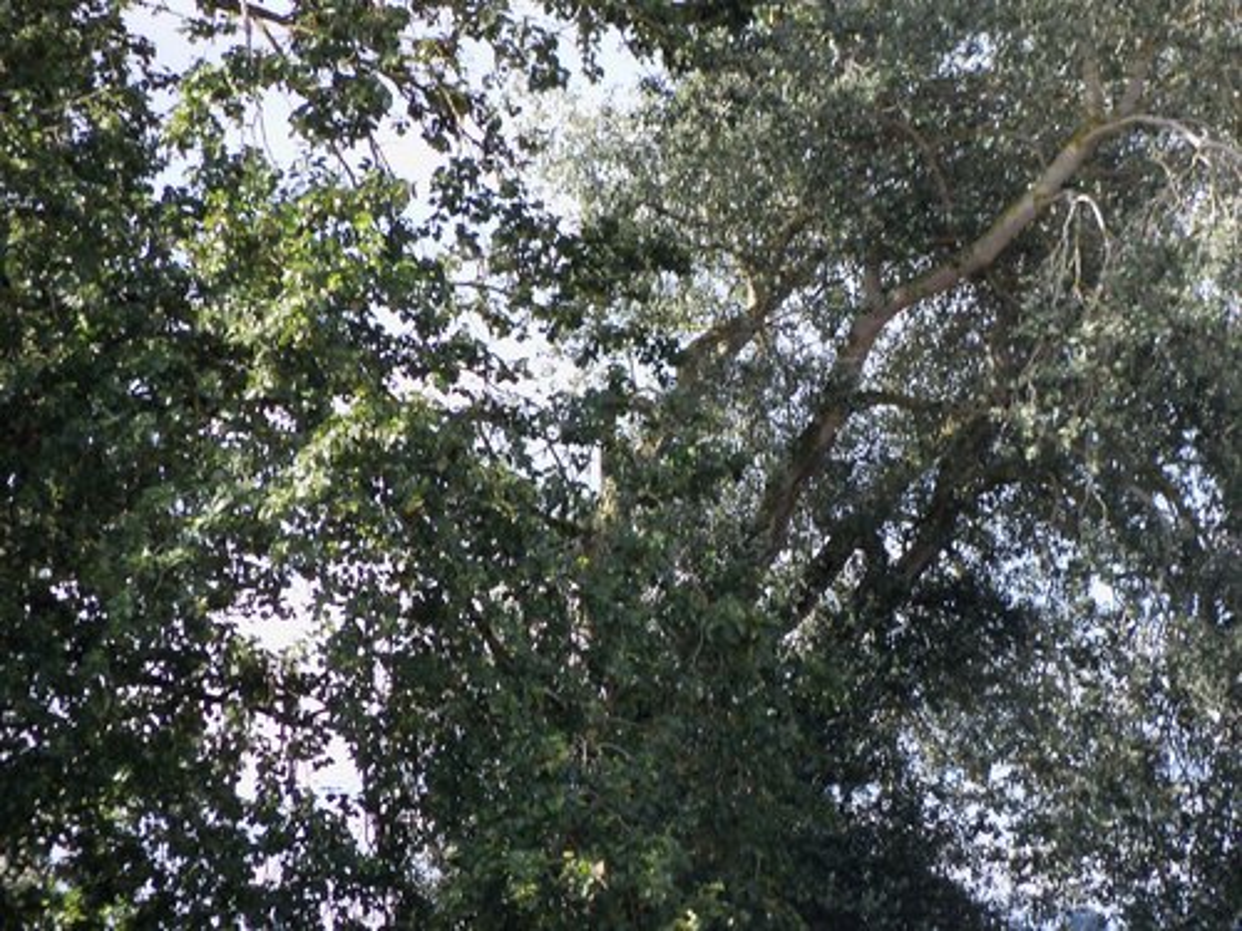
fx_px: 12558
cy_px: 466
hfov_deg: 5.7
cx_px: 621
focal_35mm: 350
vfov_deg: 4.2
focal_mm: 62
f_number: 4.8
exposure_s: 1/160
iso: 80
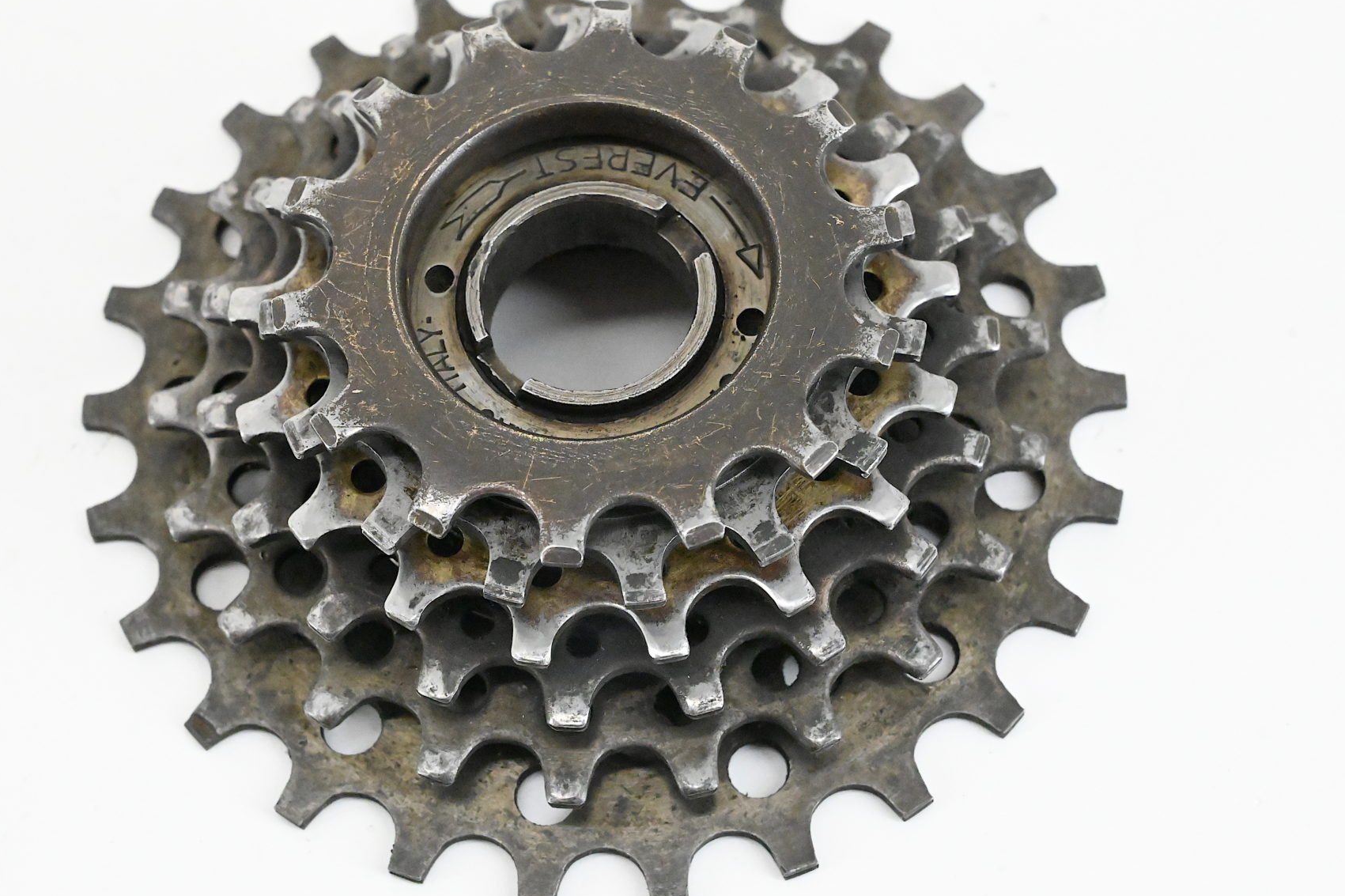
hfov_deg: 25.7
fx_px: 2950
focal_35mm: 79
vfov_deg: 17.3
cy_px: 431
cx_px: 602
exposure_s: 1/640
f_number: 13
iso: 28800
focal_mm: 70
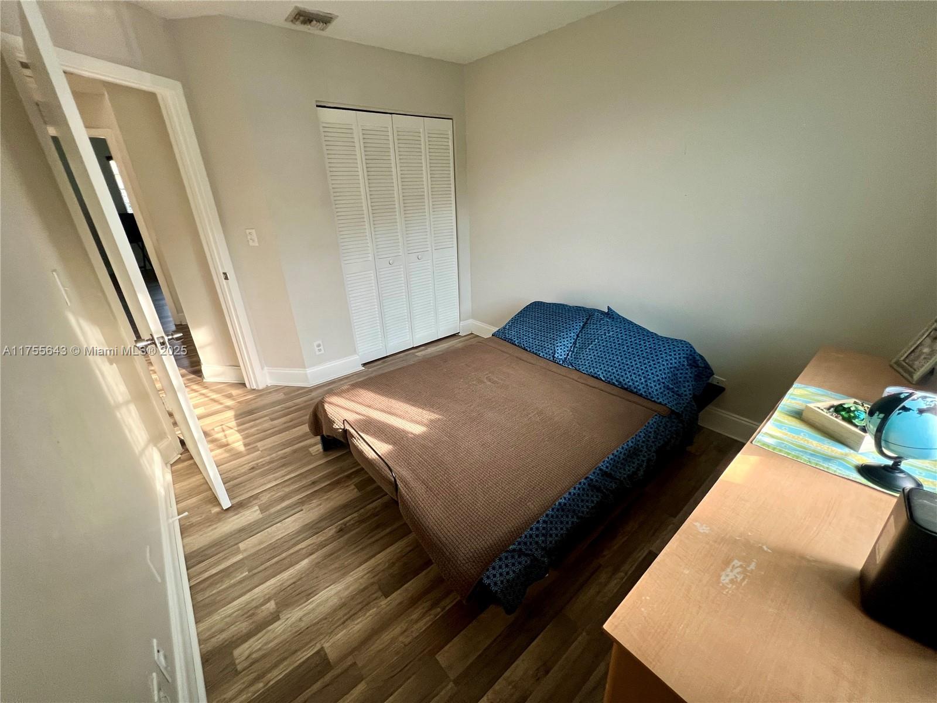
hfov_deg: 106.2
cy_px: 352
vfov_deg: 89.9
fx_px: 352
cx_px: 468
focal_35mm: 13
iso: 250
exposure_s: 1/99
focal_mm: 1.57
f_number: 1.8
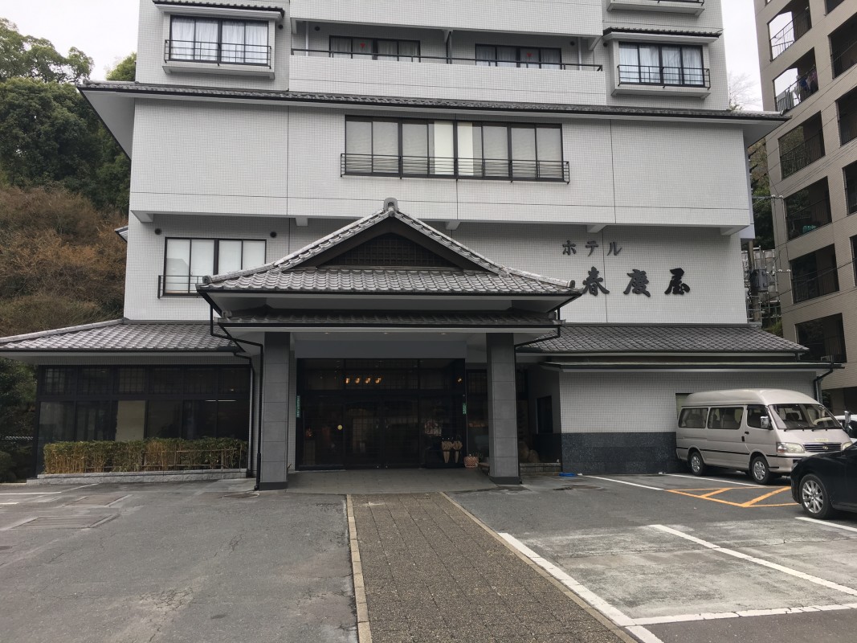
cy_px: 322
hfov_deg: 61.7
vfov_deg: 48.2
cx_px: 428
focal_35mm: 29
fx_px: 718
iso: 25
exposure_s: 1/120
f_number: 2.2
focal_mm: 4.15
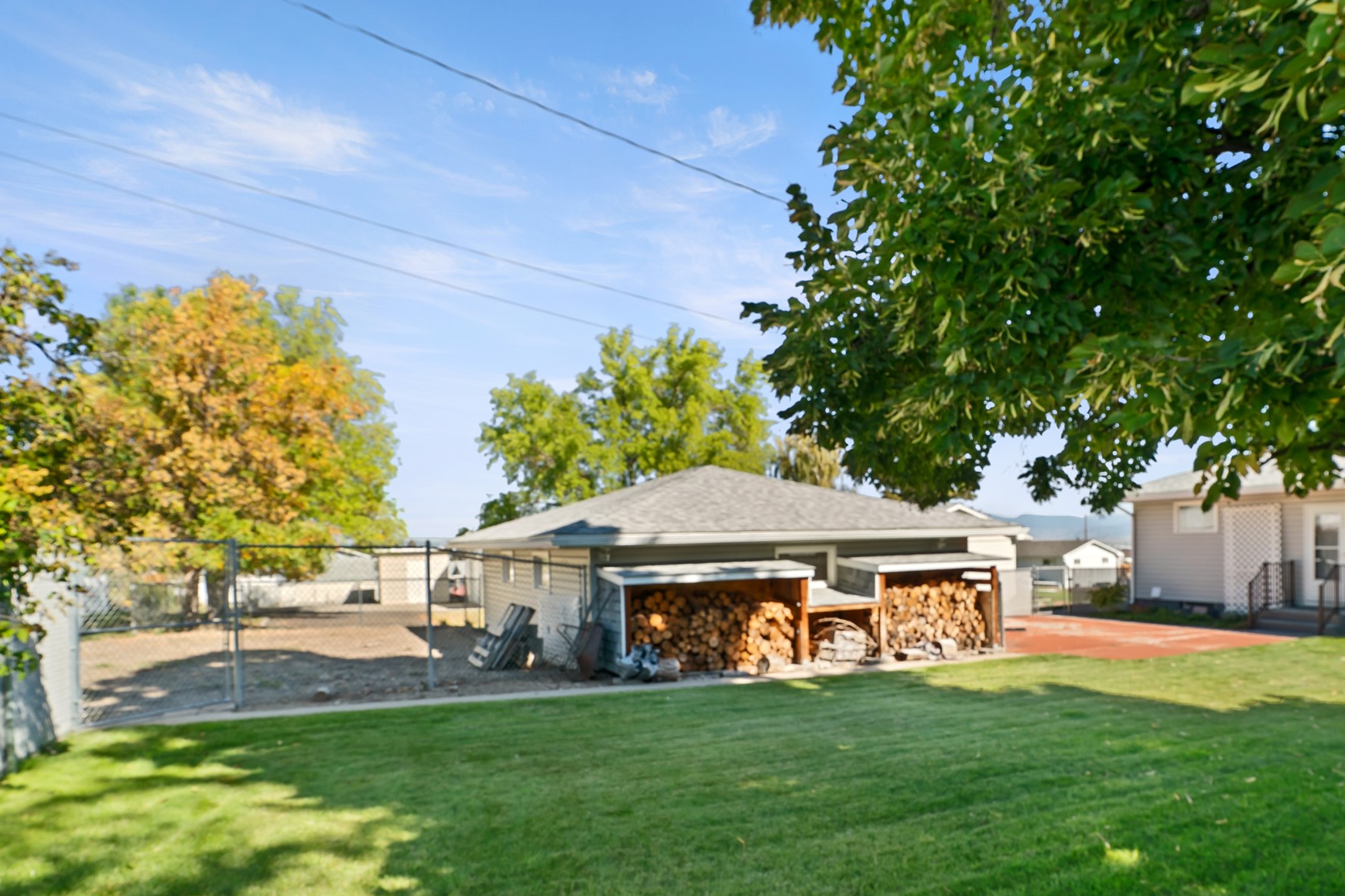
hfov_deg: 81.5
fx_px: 775
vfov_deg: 59.8
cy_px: 515
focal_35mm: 21
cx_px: 763
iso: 400
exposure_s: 1/25
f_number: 8
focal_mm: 16.6
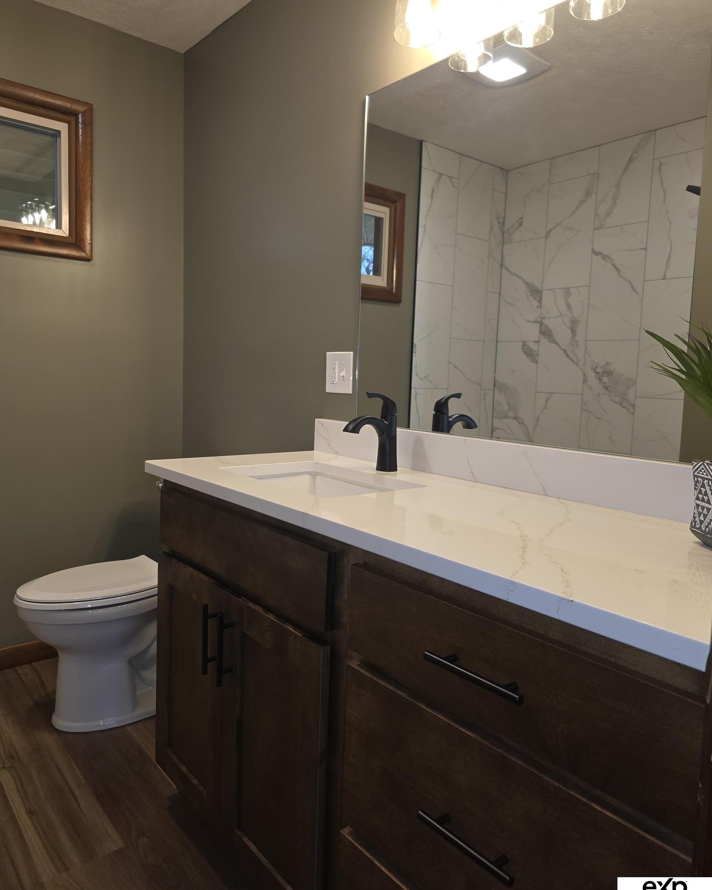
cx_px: 356
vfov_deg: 70.3
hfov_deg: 58.8
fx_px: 632
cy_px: 426
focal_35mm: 24
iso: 64
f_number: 1.7
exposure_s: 1/60
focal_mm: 6.3
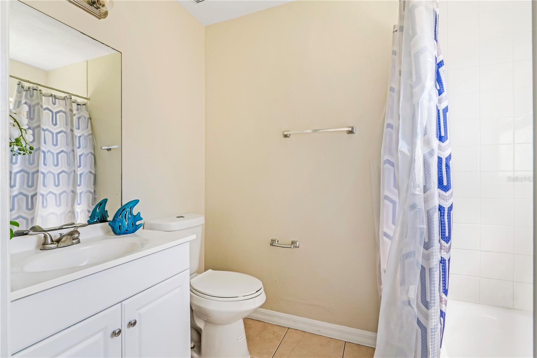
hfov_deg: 95.0
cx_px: 268
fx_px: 246
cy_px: 179
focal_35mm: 16
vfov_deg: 72.0
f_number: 9
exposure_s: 1/400
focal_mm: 11
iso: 250
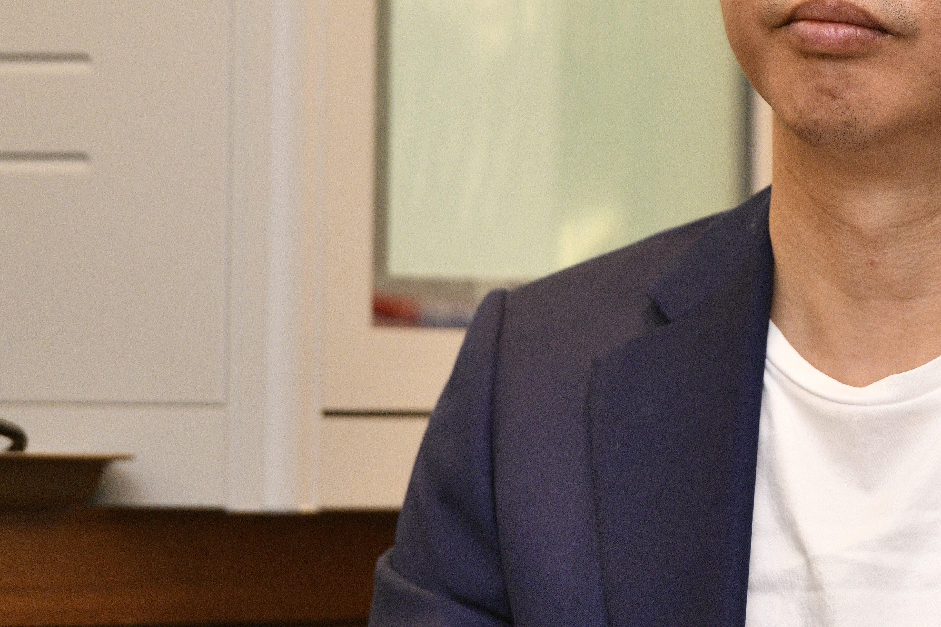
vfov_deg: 2.8
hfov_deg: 4.2
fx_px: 12755
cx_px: 892
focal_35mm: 488
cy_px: 104
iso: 1600
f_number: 4
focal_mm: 200
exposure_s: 1/125
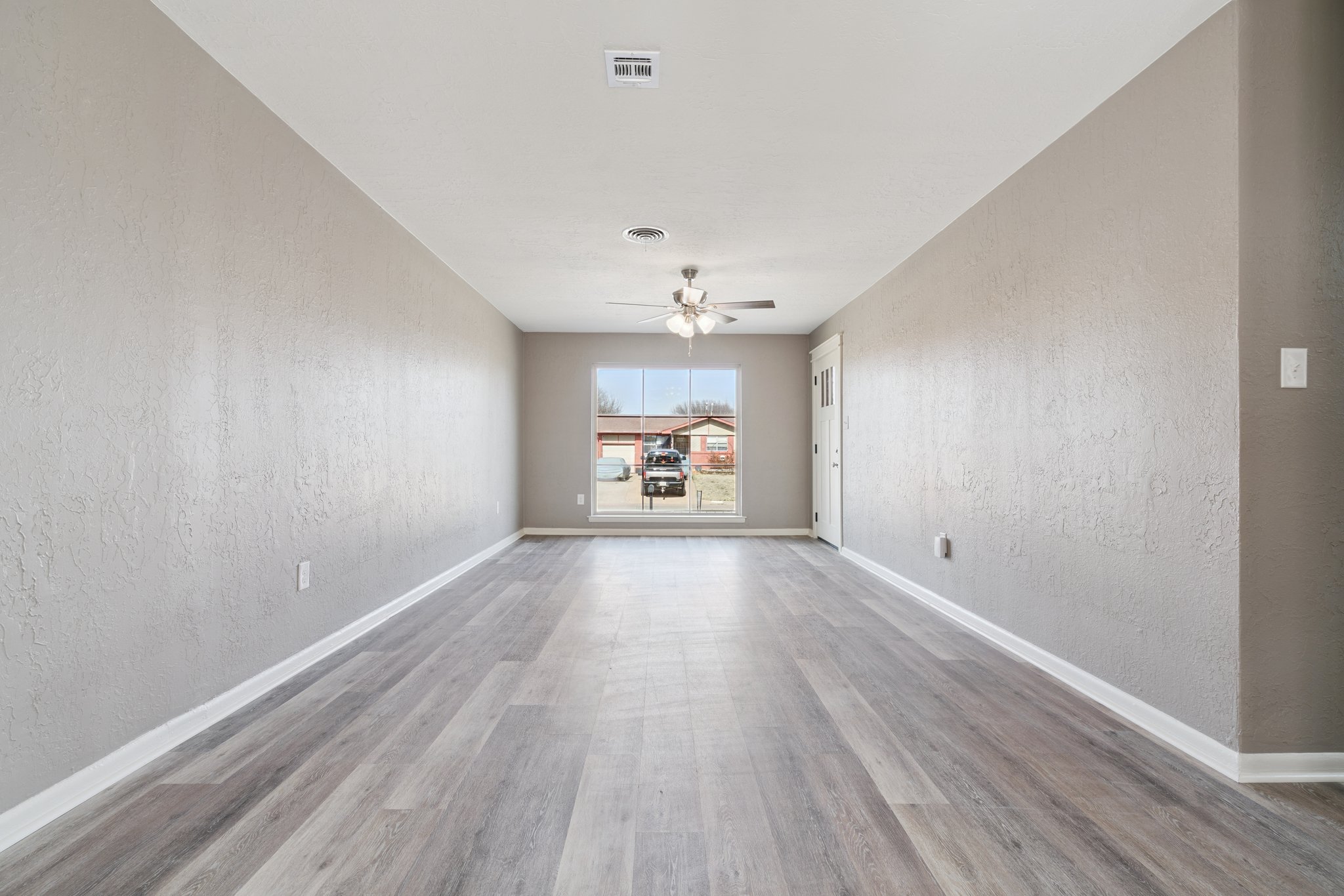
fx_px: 597
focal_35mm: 16
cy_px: 448
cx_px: 672
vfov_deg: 73.8
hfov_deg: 96.7
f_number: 7.1
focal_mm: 16
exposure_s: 1/40
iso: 200
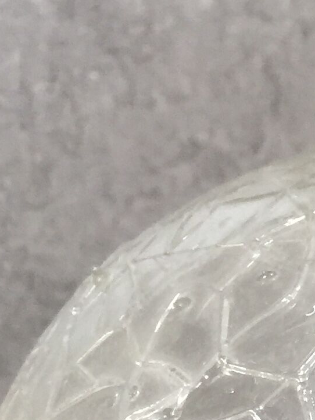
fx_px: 1590
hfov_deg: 11.0
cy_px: 873
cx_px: 447
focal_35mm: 131
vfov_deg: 12.9
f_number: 2.2
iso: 50
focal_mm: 4.15
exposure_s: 1/17
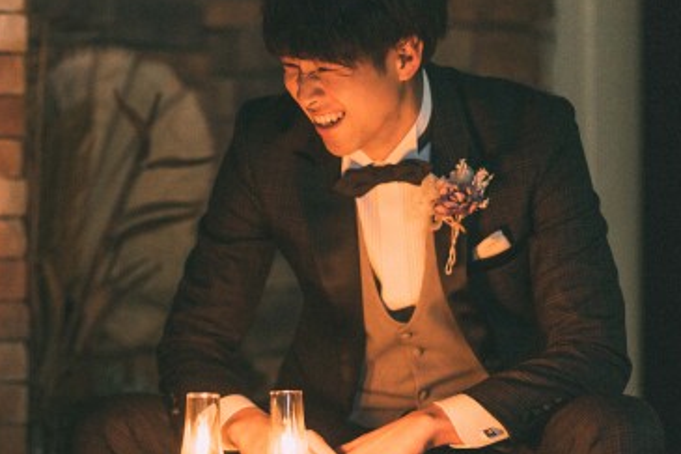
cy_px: 326
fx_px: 5597
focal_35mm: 296
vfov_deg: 4.6
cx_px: 69
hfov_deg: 6.9
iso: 800
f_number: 1.8
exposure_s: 1/100
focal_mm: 135
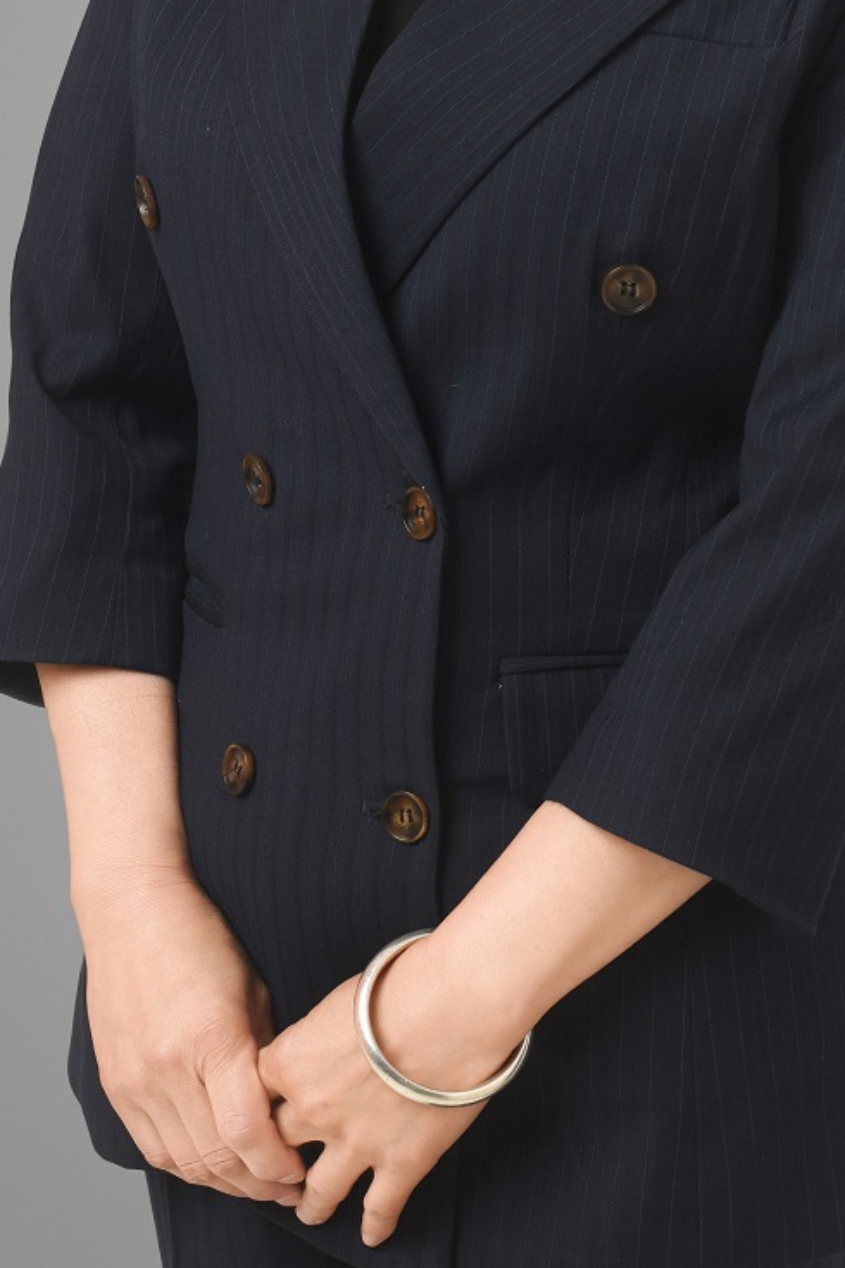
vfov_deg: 19.7
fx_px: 3591
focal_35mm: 102
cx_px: 554
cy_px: 188
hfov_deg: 13.4
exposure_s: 1/100
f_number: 8
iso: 125
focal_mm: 50
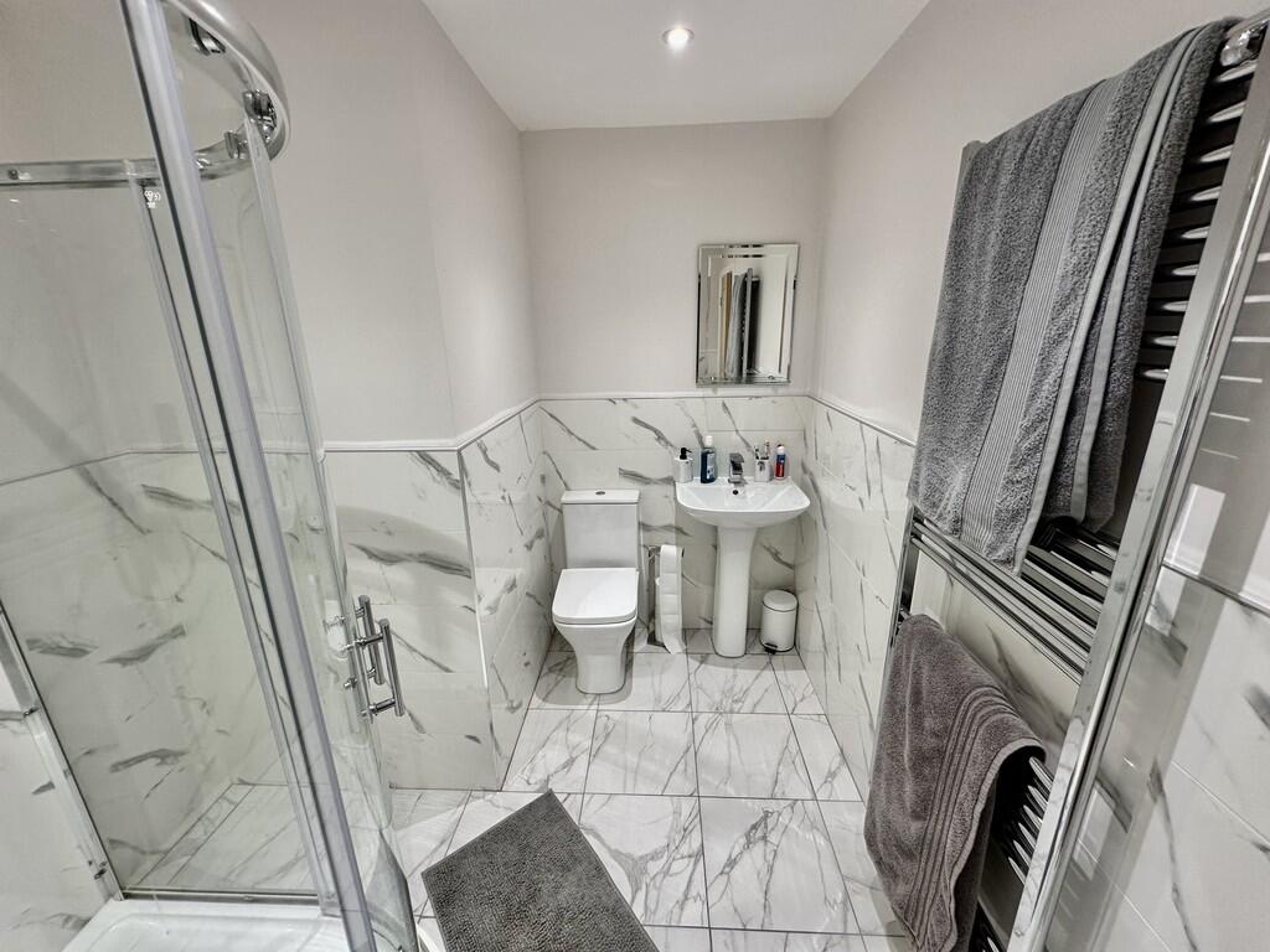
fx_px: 514
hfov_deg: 102.1
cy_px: 476
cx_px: 635
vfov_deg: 85.7
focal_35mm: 14
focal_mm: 2.22
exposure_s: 1/100
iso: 125
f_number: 2.2
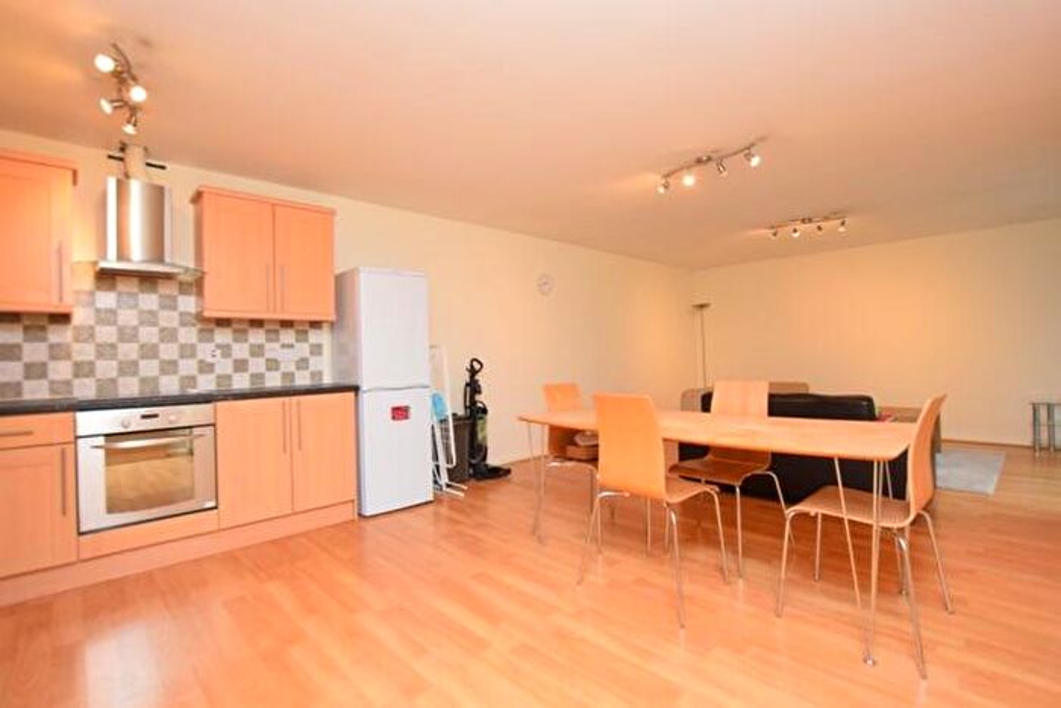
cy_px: 354
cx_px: 530
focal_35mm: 16
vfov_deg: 72.1
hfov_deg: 95.0
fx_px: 486
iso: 800
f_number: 5
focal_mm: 11
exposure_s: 1/100
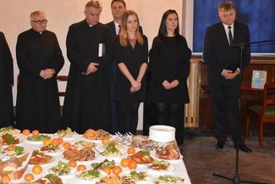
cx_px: 114
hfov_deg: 32.3
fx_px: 474
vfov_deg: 21.9
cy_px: 76
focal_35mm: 62
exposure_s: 1/60
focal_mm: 32
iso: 2800
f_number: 4.5
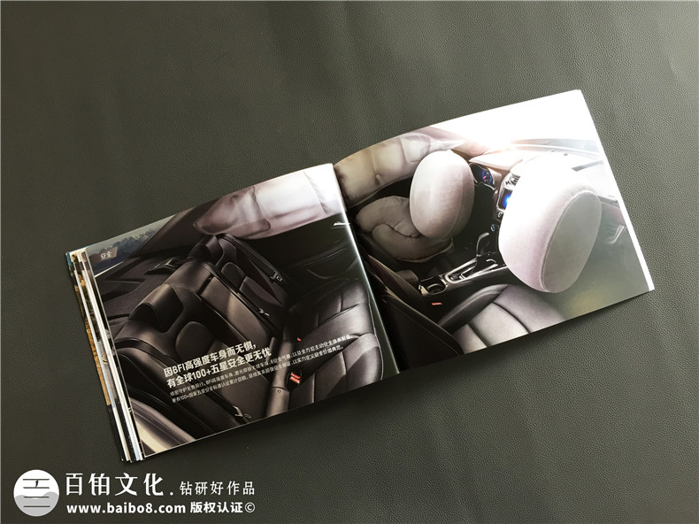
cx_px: 350
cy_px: 262
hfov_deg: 61.7
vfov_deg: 48.2
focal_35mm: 29
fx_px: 585
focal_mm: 4.15
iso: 80
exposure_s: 1/33
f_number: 2.2
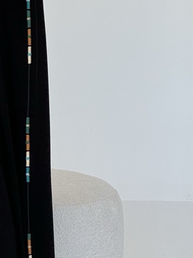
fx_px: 1569
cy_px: 76
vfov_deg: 9.4
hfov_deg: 7.0
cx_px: -20
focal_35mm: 211
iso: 200
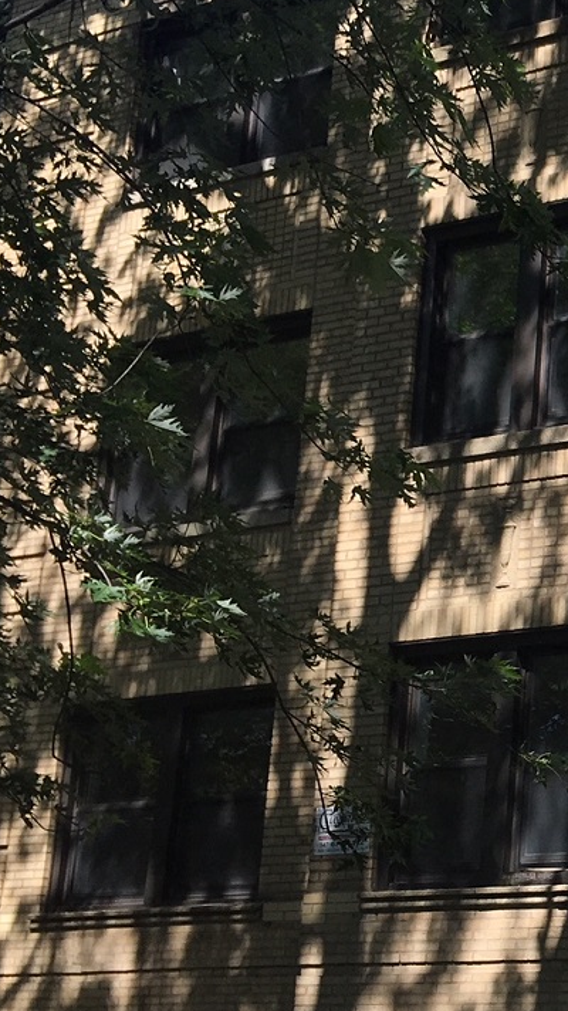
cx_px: 1000
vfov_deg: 29.8
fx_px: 1903
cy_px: 507
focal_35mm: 71
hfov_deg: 14.9
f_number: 2.2
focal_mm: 4.15
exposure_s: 1/769
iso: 25
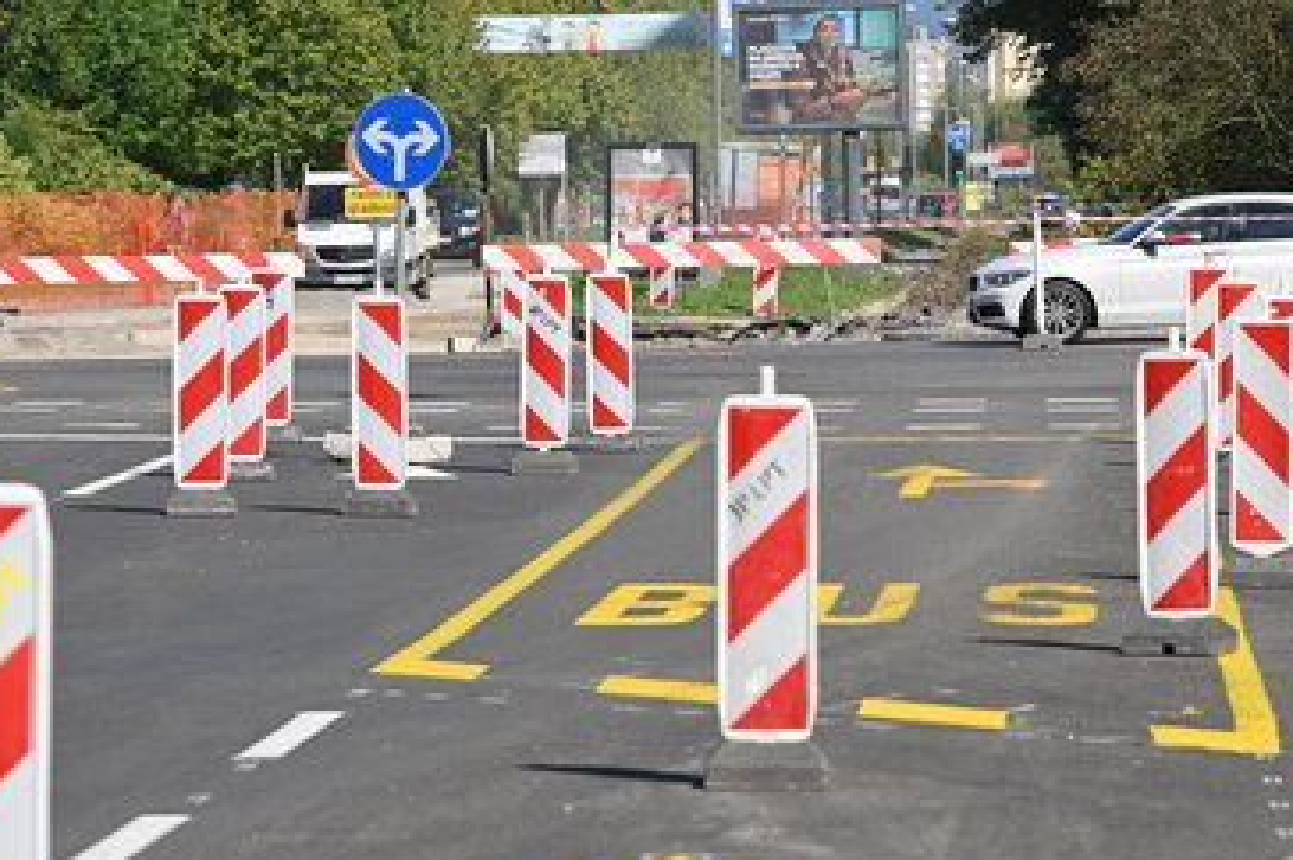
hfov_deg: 7.5
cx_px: 728
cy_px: 478
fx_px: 9868
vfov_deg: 5.0
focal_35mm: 275
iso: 1000
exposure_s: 1/4000
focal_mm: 200
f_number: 7.1
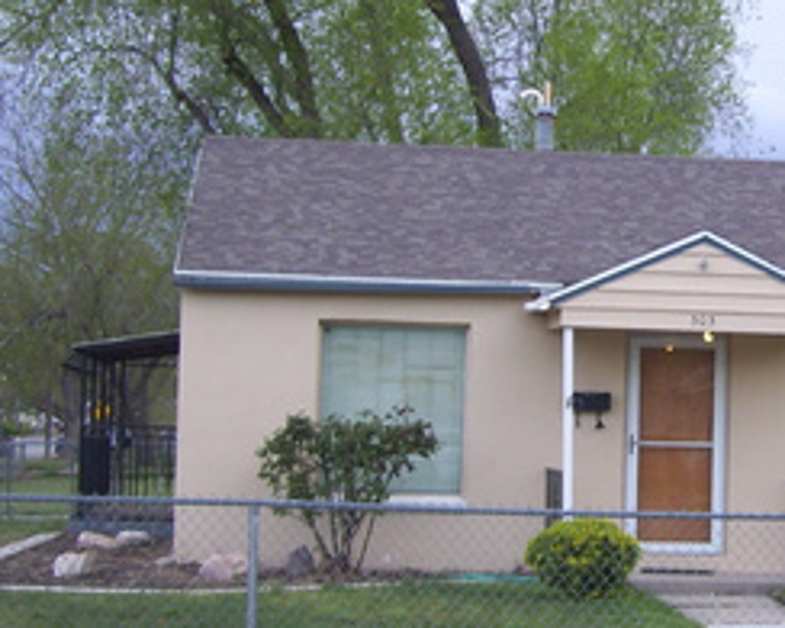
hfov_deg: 20.5
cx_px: 672
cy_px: 287
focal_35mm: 92
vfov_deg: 16.7
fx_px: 2137
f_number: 2.7
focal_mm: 6
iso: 80
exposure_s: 1/200
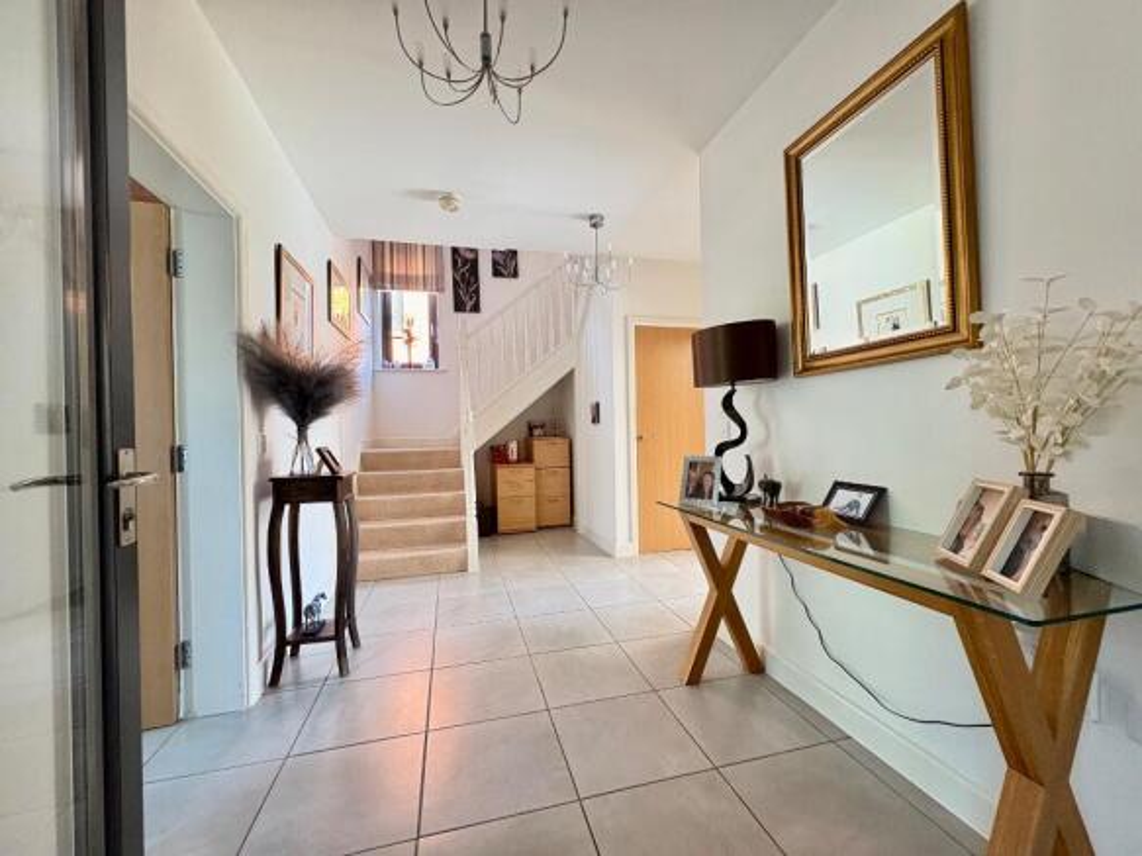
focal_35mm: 14
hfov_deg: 102.1
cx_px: 571
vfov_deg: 85.7
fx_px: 462
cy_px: 428
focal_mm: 2.22
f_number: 2.2
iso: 400
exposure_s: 1/50
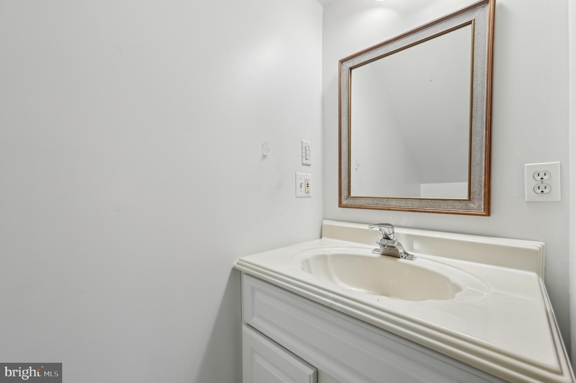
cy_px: 192
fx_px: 224
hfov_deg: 104.3
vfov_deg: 81.1
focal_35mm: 14
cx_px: 288
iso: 100
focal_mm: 14
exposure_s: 1/25
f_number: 8
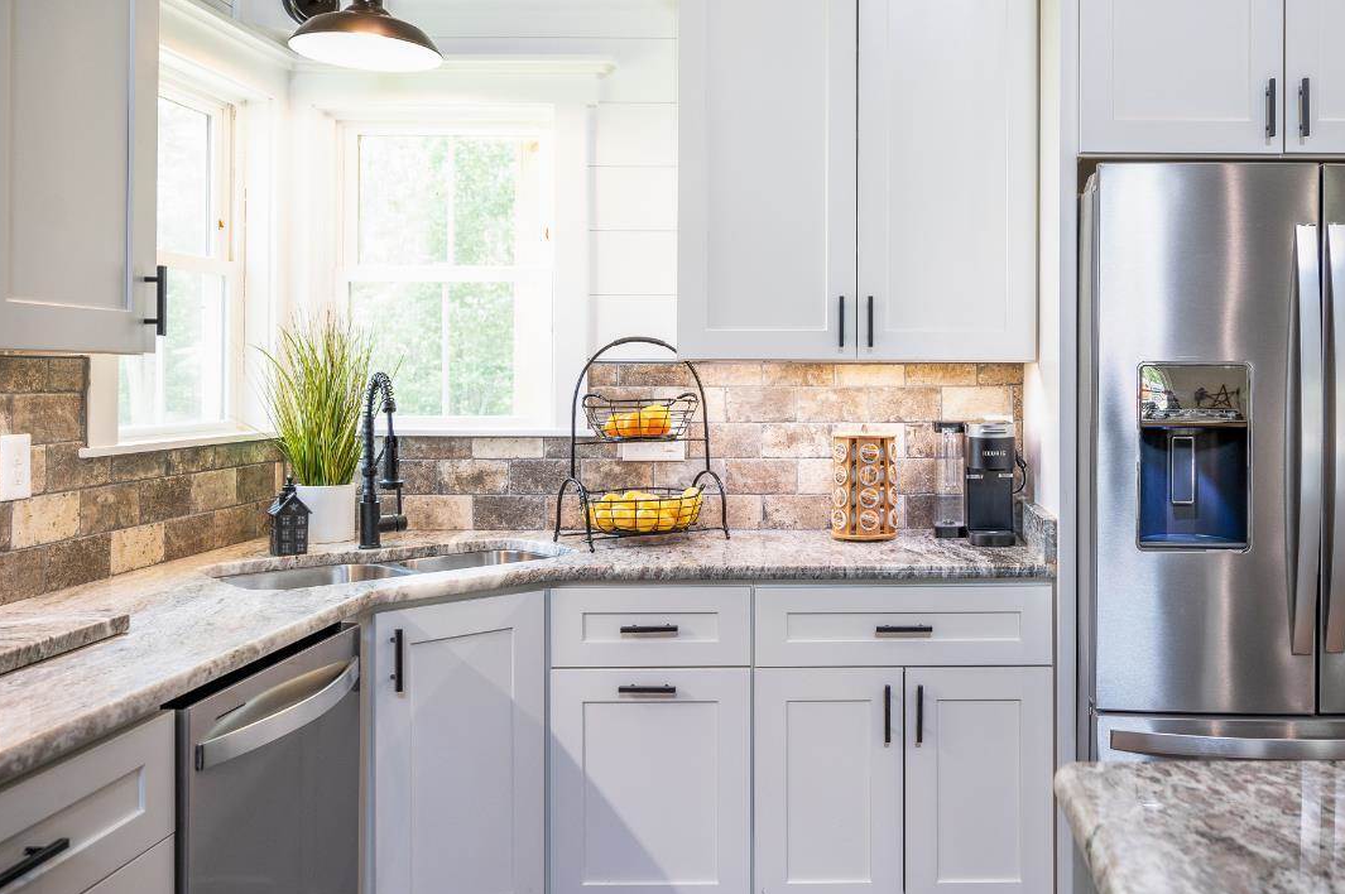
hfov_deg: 59.1
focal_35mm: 31
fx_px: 1157
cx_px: 880
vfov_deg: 42.1
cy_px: 366
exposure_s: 1/15
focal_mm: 22
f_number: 4
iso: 200
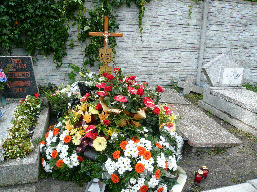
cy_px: 96
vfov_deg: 49.7
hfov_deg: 63.4
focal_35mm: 28
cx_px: 128
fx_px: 208
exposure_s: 1/320
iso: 100
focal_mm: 4.6
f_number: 2.8
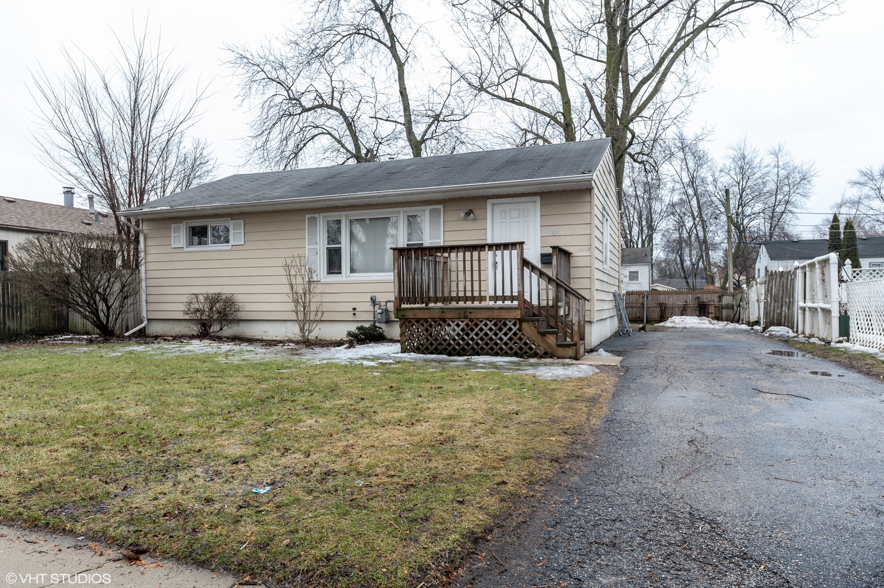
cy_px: 294
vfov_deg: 55.0
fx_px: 564
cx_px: 442
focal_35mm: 23
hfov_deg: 76.1
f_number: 8
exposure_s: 1/50
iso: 200
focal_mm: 23
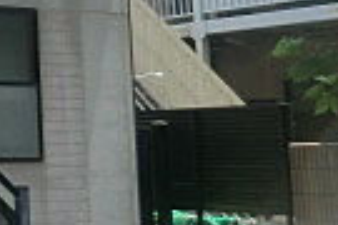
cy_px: -10
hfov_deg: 14.5
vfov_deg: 11.5
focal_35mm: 118
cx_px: -325
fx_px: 1108
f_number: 3.2
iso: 80
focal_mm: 4.3
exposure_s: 1/320
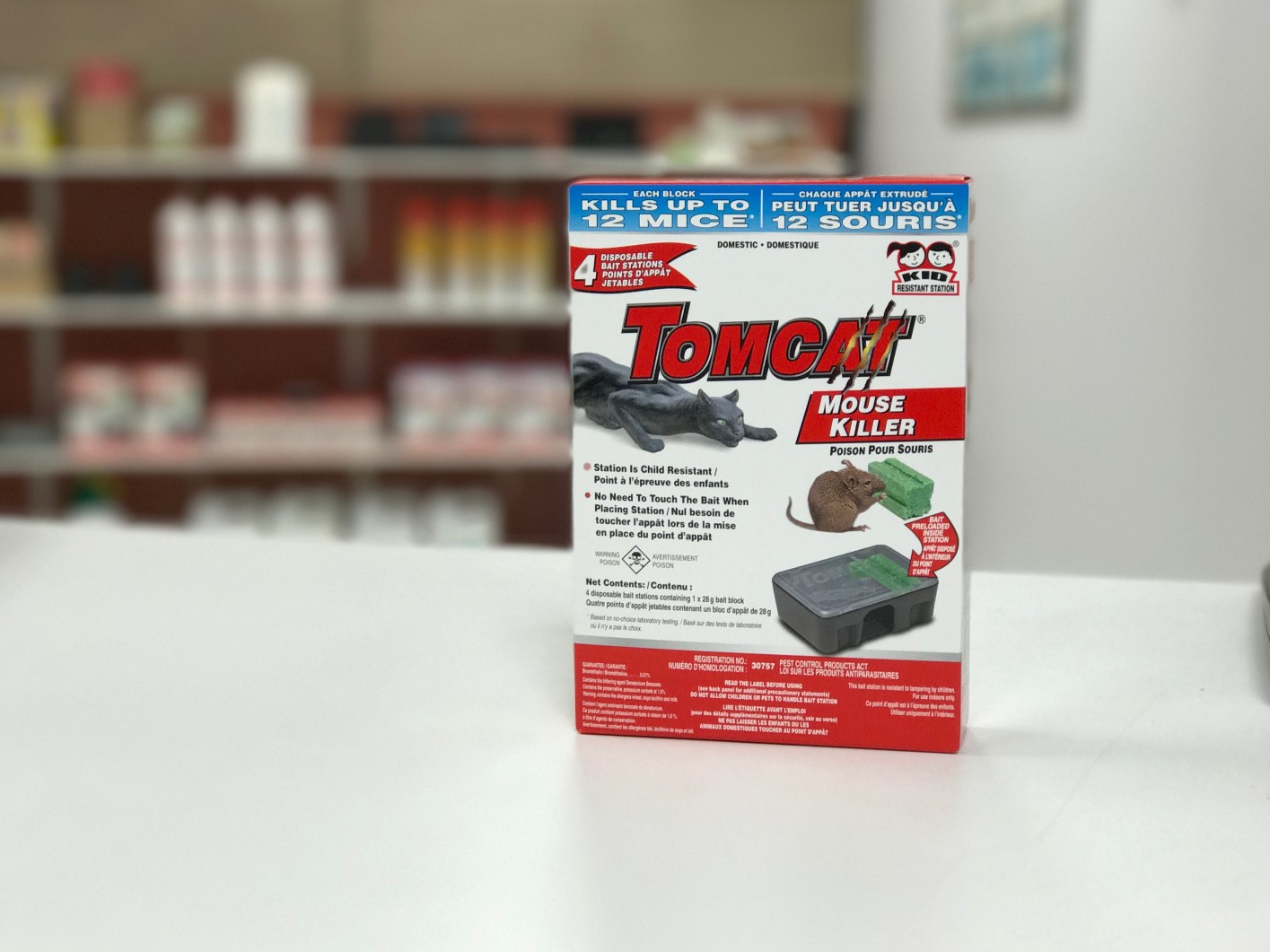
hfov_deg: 33.2
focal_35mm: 58
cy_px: 478
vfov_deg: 25.2
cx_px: 635
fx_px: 2128
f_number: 2.8
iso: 100
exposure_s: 1/60
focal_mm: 6.6
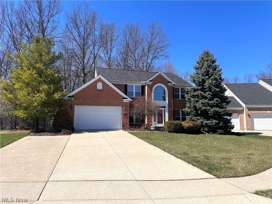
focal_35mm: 24
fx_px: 189
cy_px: 102
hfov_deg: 71.6
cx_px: 136
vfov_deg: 56.8
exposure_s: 1/4762
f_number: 1.78
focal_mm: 6.86
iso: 80
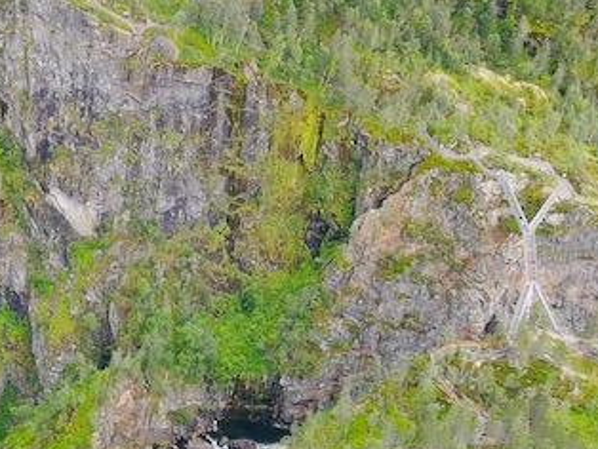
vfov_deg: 16.4
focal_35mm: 84
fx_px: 1452
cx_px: -124
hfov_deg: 21.6
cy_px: 632
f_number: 2.8
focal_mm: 4.5
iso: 310
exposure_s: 1/15
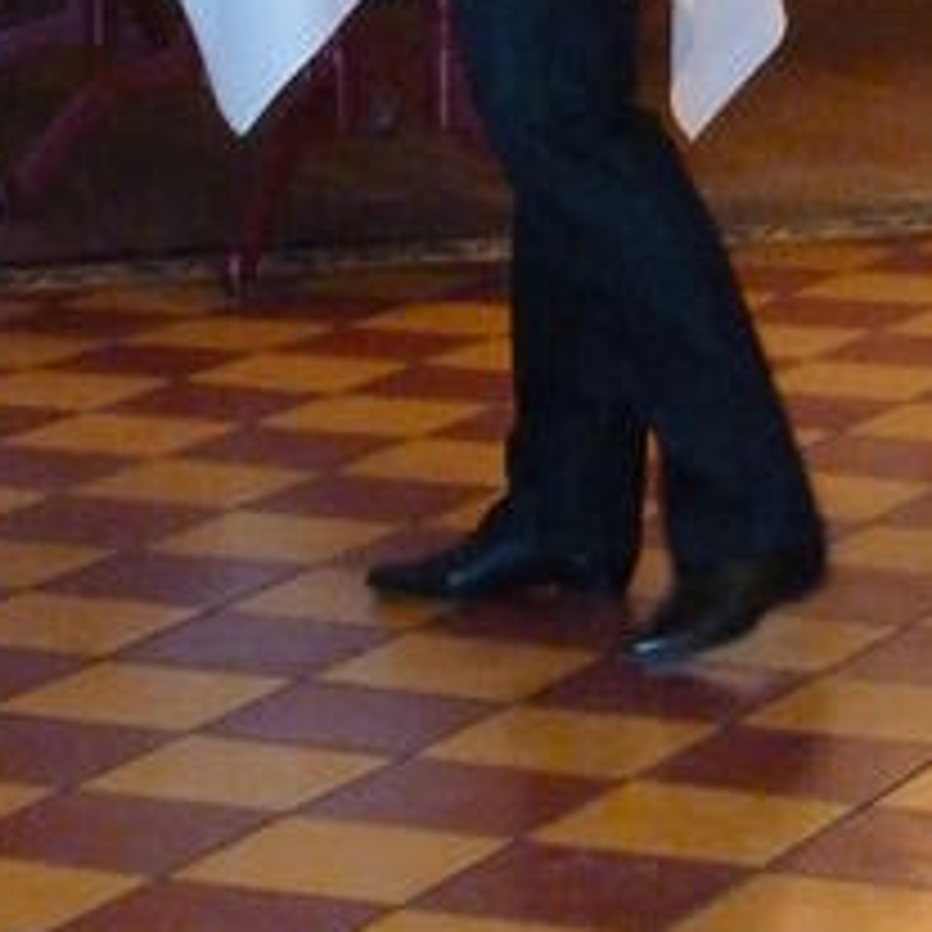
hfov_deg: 9.8
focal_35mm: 178
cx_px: 531
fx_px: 5422
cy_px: -387
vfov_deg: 9.6
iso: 800
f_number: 3.8
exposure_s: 1/30
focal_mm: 8.5
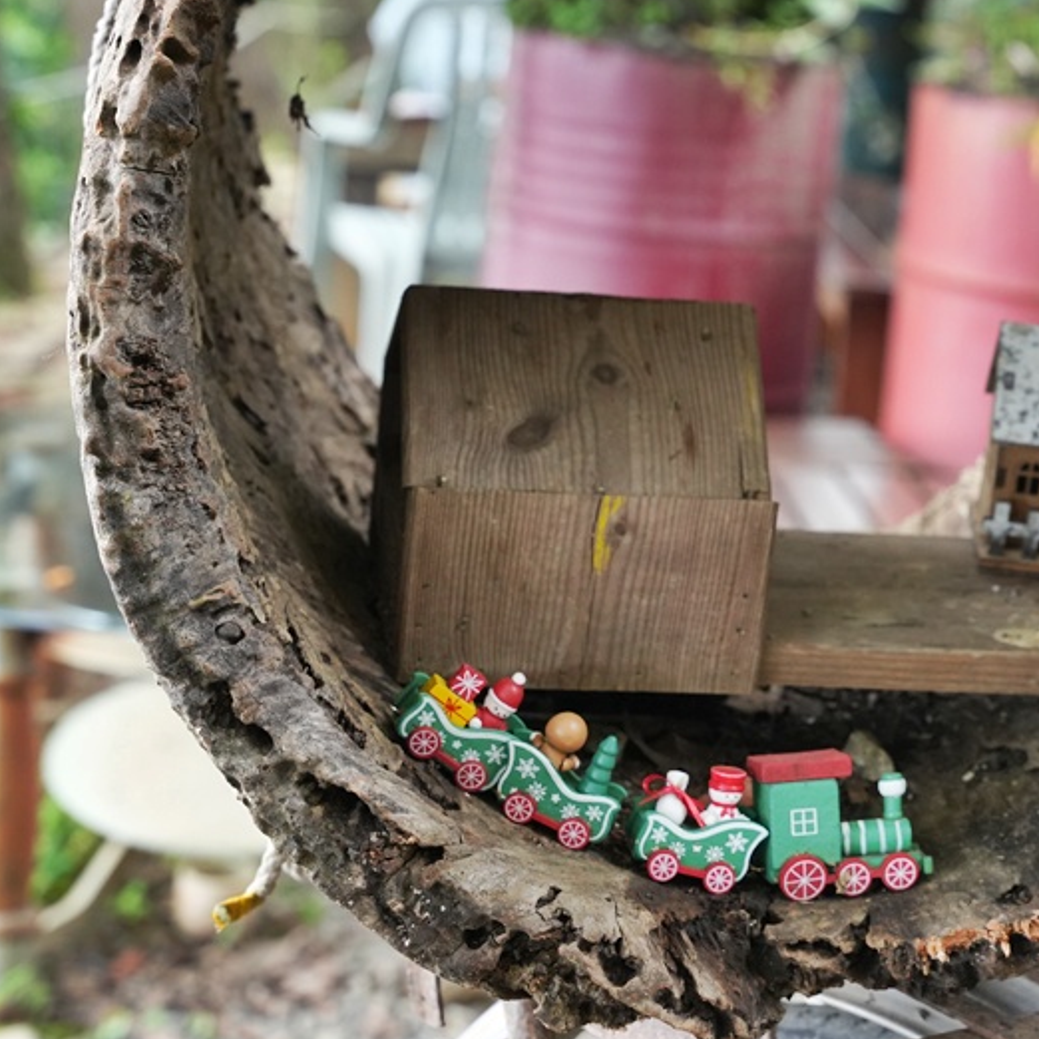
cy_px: 367
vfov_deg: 17.2
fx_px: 3418
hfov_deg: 17.1
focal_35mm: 101
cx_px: 912
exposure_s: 1/320
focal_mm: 60.4
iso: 2000
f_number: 5.6
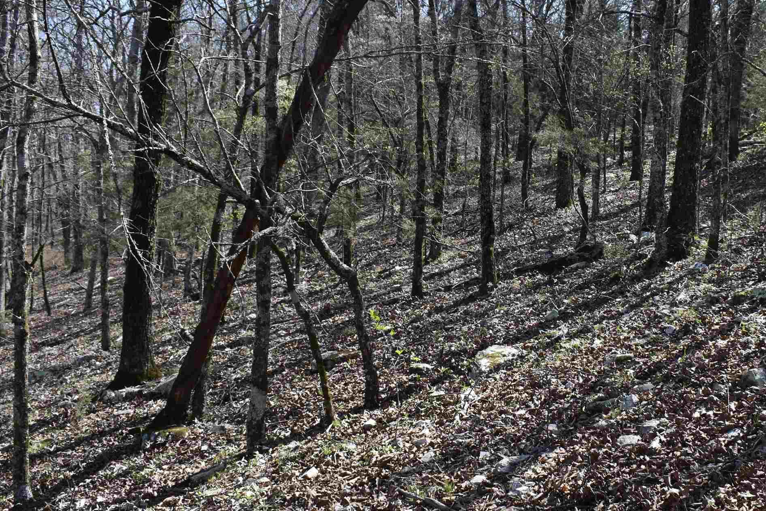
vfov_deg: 30.5
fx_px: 936
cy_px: 225
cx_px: 513
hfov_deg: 43.8
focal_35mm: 44
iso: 200
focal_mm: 18
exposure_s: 1/250
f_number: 7.1
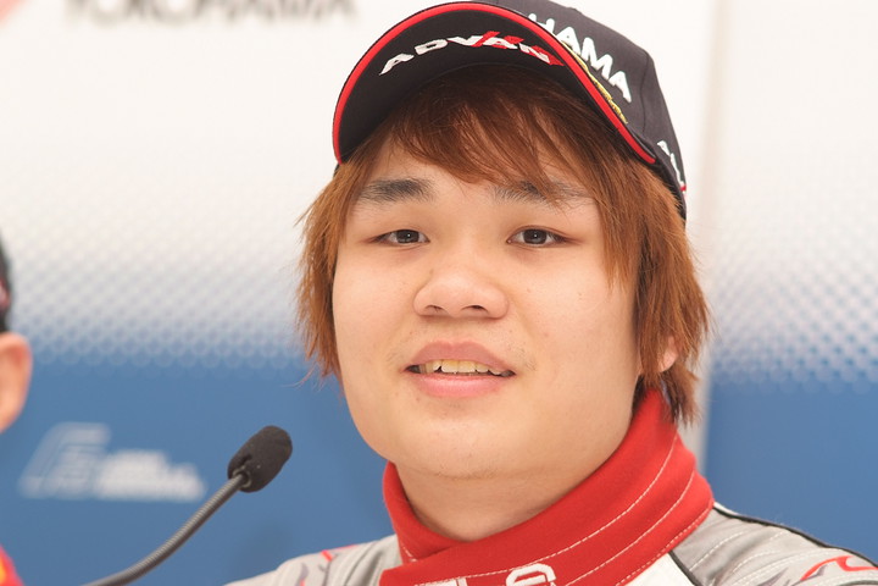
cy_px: 293
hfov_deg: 7.6
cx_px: 439
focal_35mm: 270
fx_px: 6584
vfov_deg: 5.1
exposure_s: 1/125
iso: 400
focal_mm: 180
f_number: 4
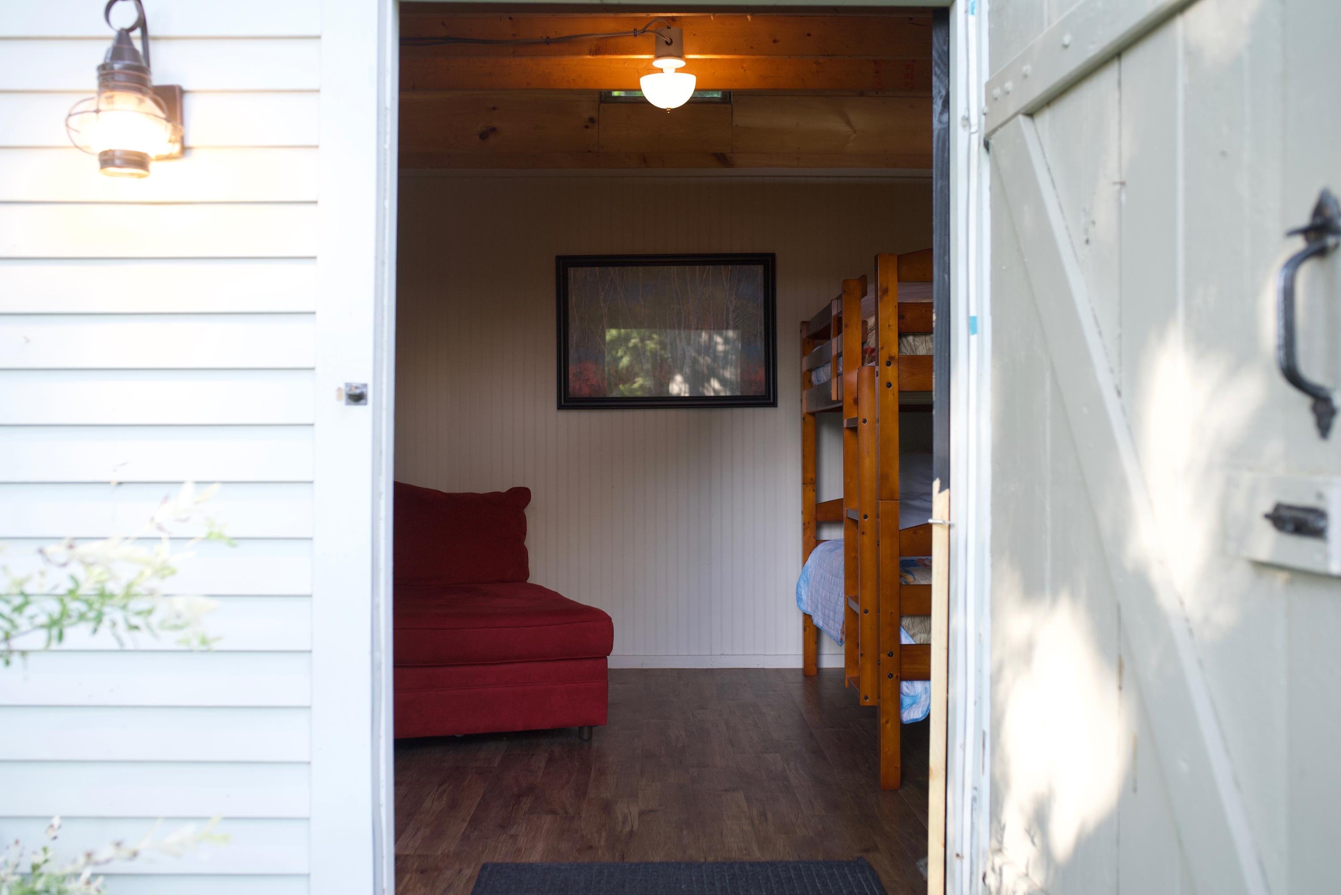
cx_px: 670
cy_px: 448
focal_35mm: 35
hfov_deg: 54.4
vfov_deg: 37.9
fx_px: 1304
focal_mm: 35
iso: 800
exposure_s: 1/320
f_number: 3.2
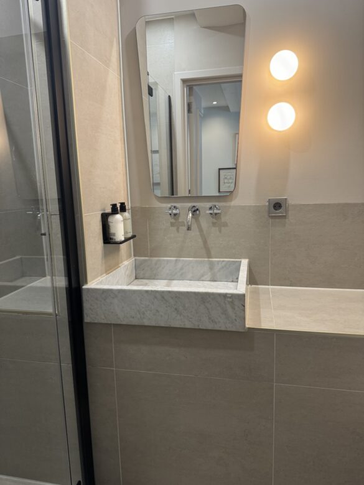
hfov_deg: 56.8
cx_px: 182
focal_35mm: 24
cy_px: 242
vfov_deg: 71.6
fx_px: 336
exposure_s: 1/50
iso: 160
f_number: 1.78
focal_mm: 6.76
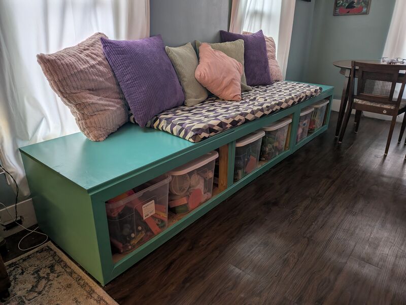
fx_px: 281
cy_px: 152
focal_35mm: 24
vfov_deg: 56.8
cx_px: 203
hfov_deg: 71.6
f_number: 1.7
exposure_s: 1/30
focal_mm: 4.53
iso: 80
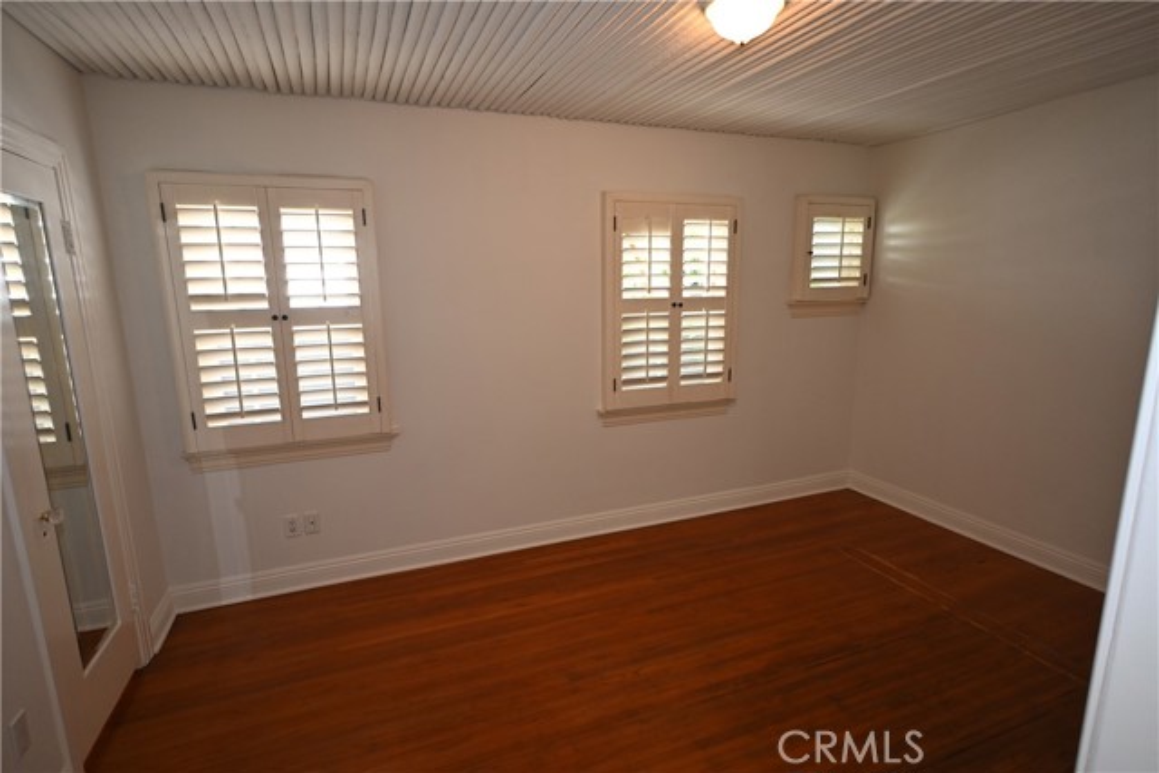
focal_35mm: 18
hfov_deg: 90.0
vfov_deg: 67.4
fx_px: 580
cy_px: 386
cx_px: 580
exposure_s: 1/60
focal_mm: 12
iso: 360
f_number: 4
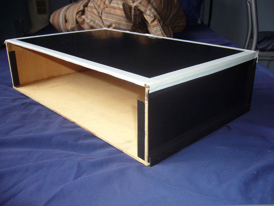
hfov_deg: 52.6
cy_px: 103
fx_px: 277
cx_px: 137
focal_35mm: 35
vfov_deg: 40.7
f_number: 2.8
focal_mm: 5.8
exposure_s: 1/60
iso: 100
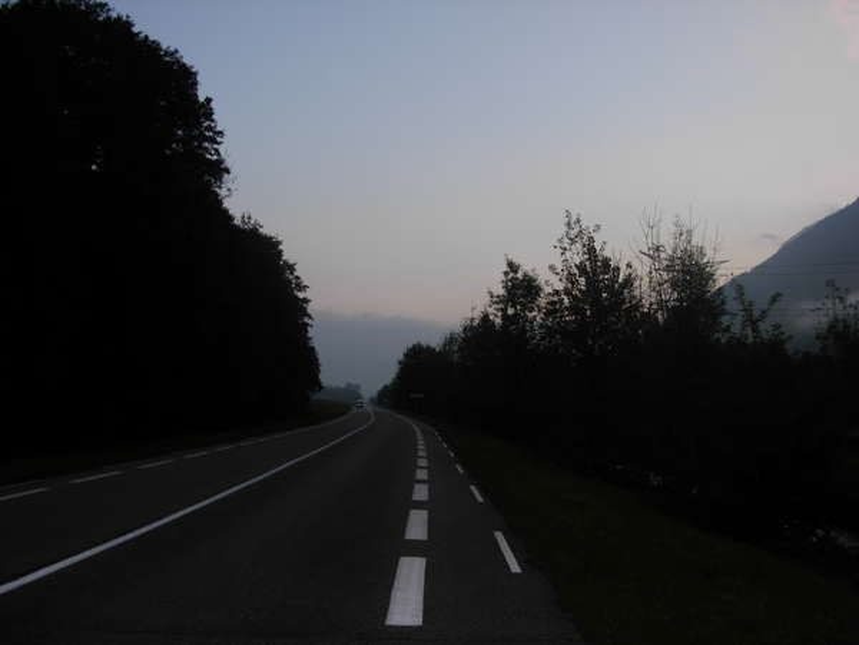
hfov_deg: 49.0
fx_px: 943
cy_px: 322
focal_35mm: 38
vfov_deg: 37.7
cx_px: 430
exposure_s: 1/497
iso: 79
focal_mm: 6.3
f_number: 2.9
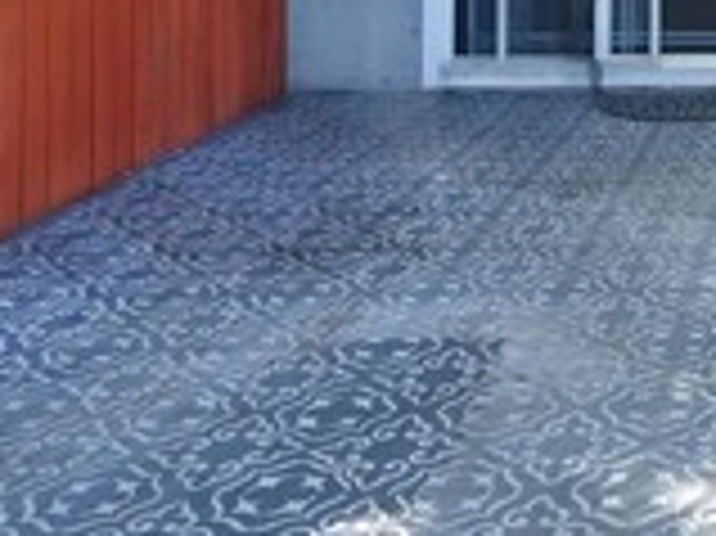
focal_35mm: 58
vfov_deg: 23.2
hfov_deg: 29.3
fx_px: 1199
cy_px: -97
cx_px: 829
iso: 360
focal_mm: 10
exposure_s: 1/500
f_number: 8
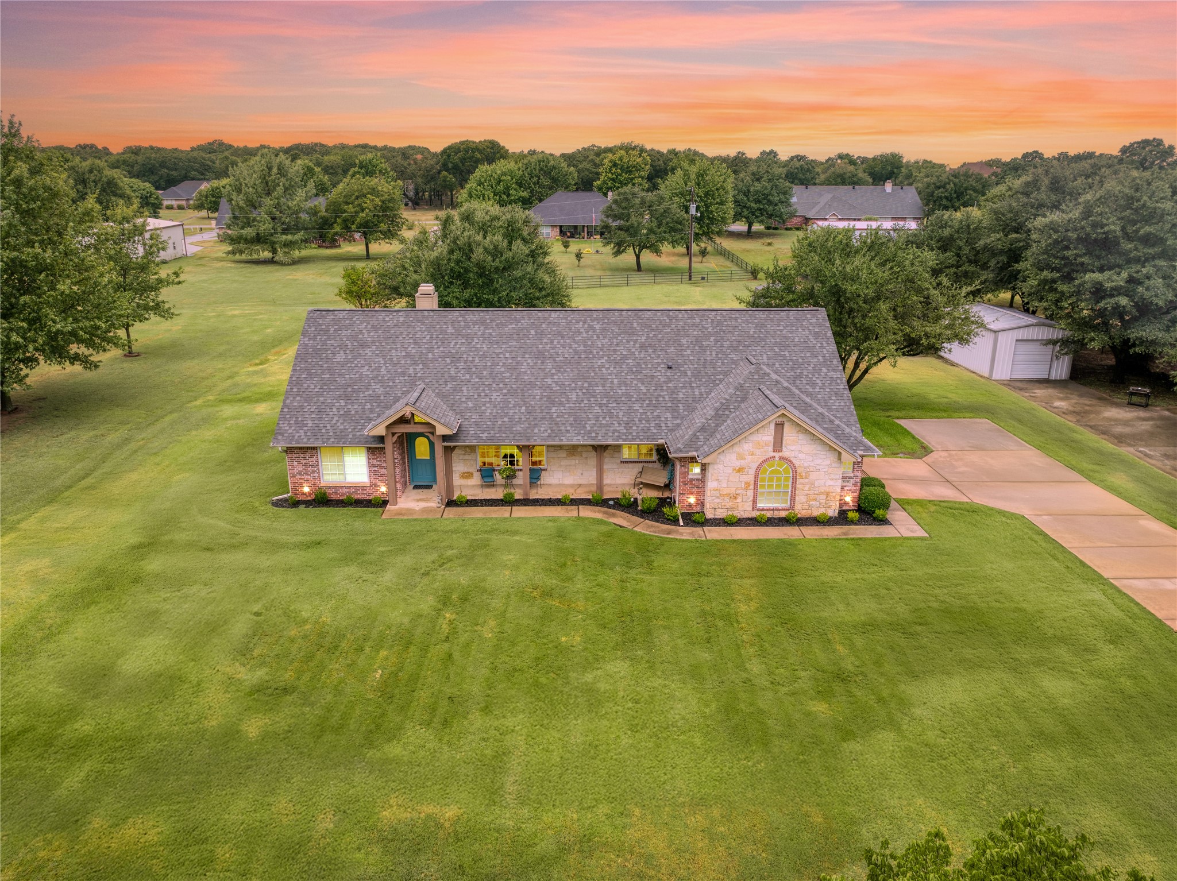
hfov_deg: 71.6
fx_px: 816
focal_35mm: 24
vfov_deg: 56.8
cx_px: 588
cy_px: 440
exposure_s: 1/800
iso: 120
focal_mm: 12.29
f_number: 2.8
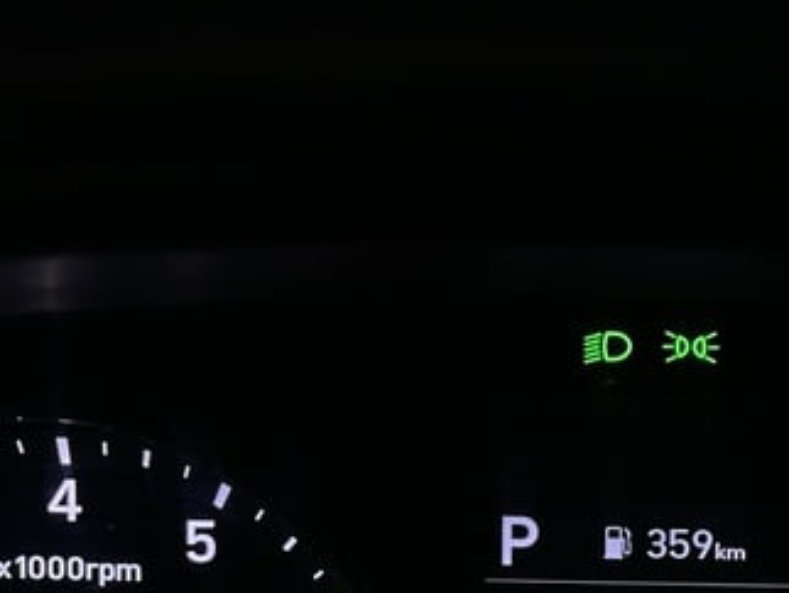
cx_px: 652
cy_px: 695
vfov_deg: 10.9
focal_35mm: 134
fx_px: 3057
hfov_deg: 14.6
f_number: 1.78
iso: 100
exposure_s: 1/50
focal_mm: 6.86
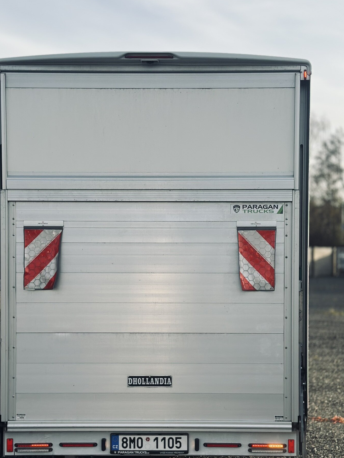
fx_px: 728
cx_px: 150
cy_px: 243
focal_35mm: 55
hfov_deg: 26.5
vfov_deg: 34.9
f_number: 1.78
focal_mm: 6.86
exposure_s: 1/2667
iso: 100
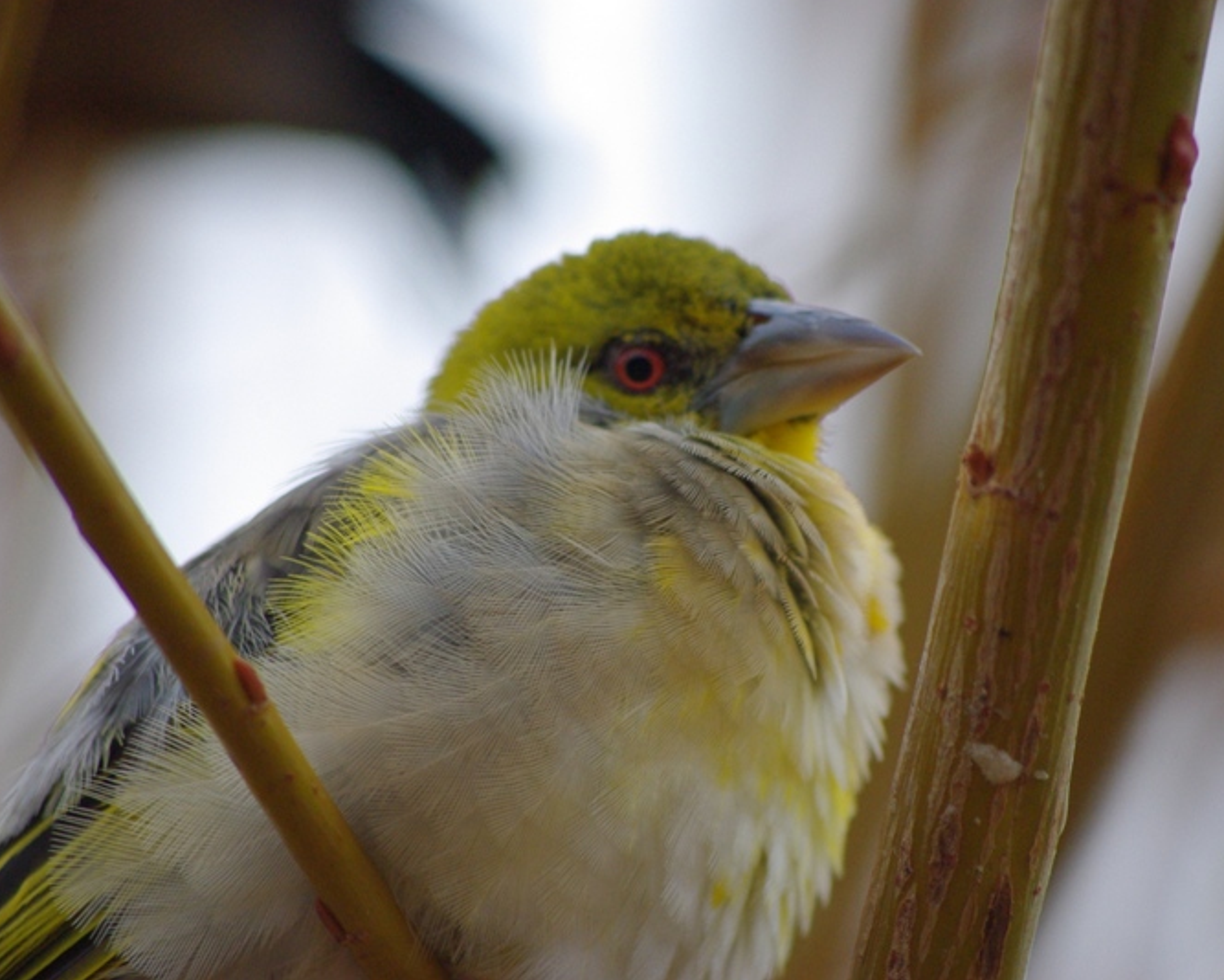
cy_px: 490
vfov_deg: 3.1
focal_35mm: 507
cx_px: 692
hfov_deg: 3.8
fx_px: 18372
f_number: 5.8
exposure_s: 1/250
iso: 800
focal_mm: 300
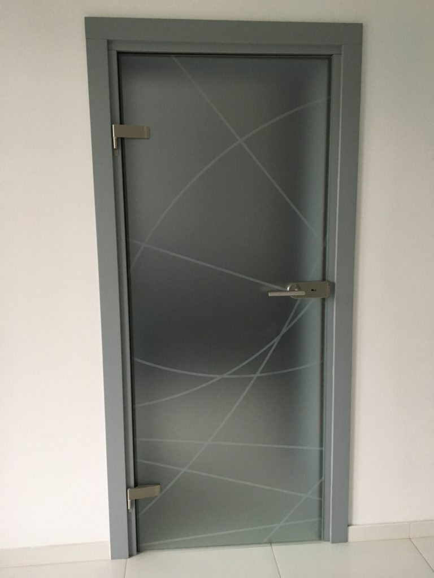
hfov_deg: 48.2
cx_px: 217
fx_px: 485
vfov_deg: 61.7
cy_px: 289
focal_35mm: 29
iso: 200
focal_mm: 4.15
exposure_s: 1/33
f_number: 2.2
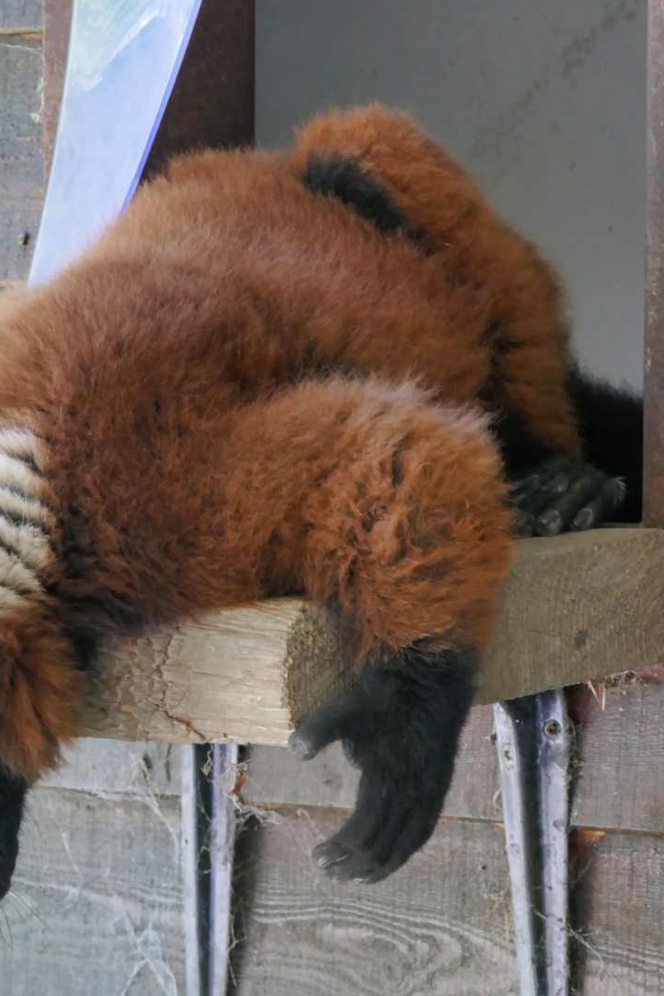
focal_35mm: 188
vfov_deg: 10.9
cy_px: 600
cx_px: 224
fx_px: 5204
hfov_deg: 7.3
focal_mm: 46
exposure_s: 1/100
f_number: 5.6
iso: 800
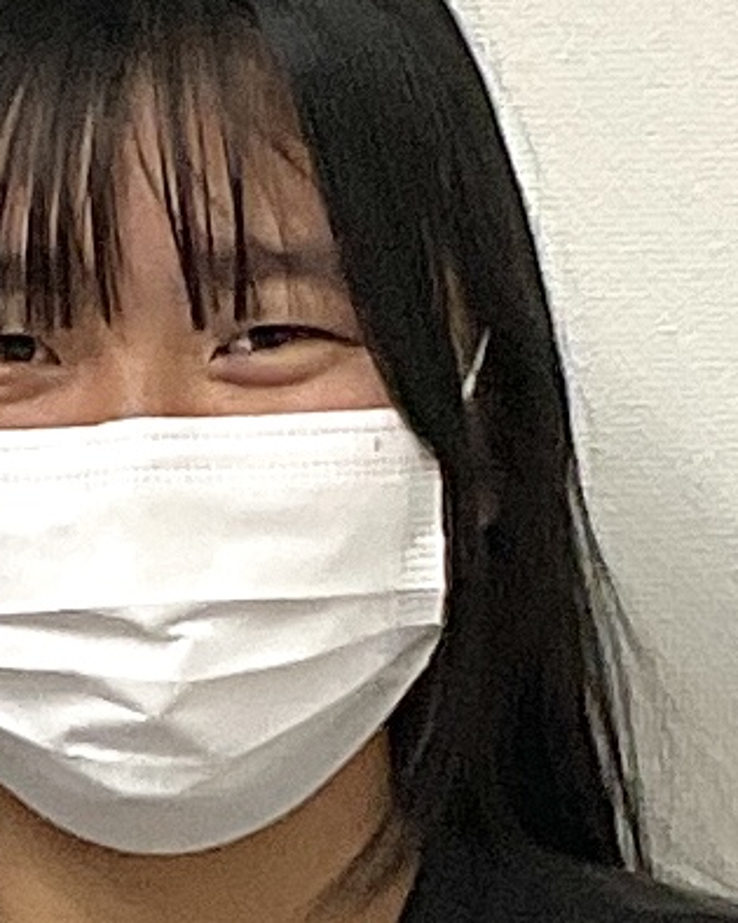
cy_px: 1413
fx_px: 4452
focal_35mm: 163
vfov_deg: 11.3
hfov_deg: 9.0
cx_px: -672
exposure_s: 1/60
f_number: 1.8
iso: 64
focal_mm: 3
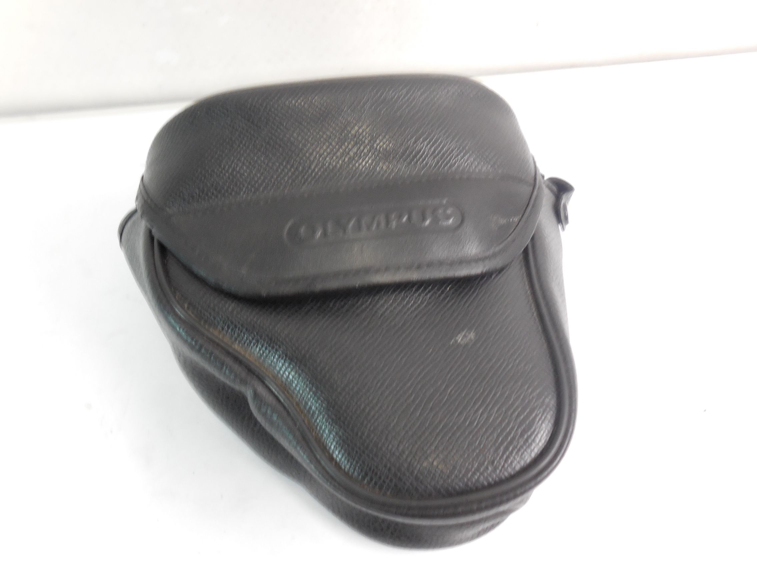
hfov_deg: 67.3
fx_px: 569
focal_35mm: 26
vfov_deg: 53.1
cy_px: 284
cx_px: 378
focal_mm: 4.6
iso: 400
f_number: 3.5
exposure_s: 1/10
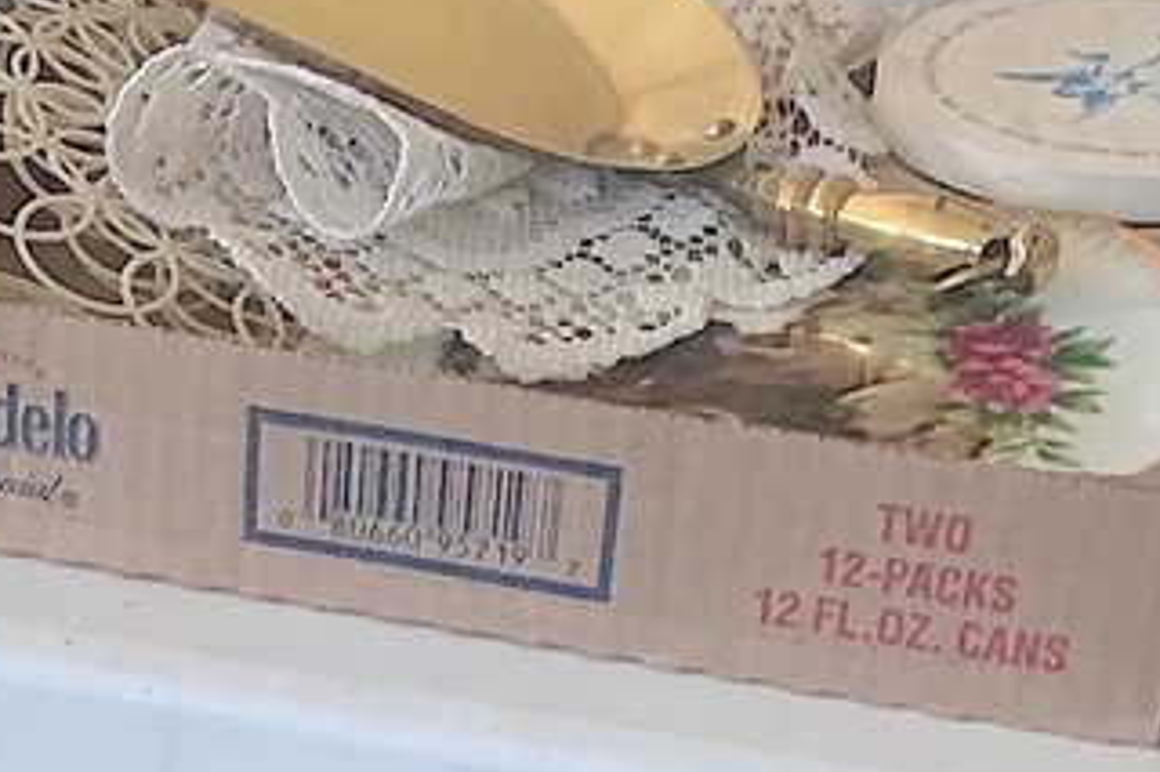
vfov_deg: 9.2
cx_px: -34
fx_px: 4122
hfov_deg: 15.7
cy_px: 2035
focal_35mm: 128
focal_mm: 4.25
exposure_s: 1/60
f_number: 1.8
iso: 125
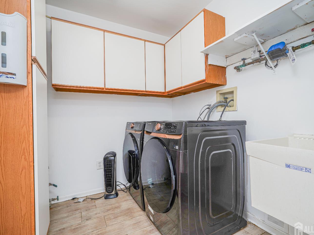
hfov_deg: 87.5
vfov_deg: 71.6
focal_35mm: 18
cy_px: 118
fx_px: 163
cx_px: 171
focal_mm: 16
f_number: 4
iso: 50
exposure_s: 1/10
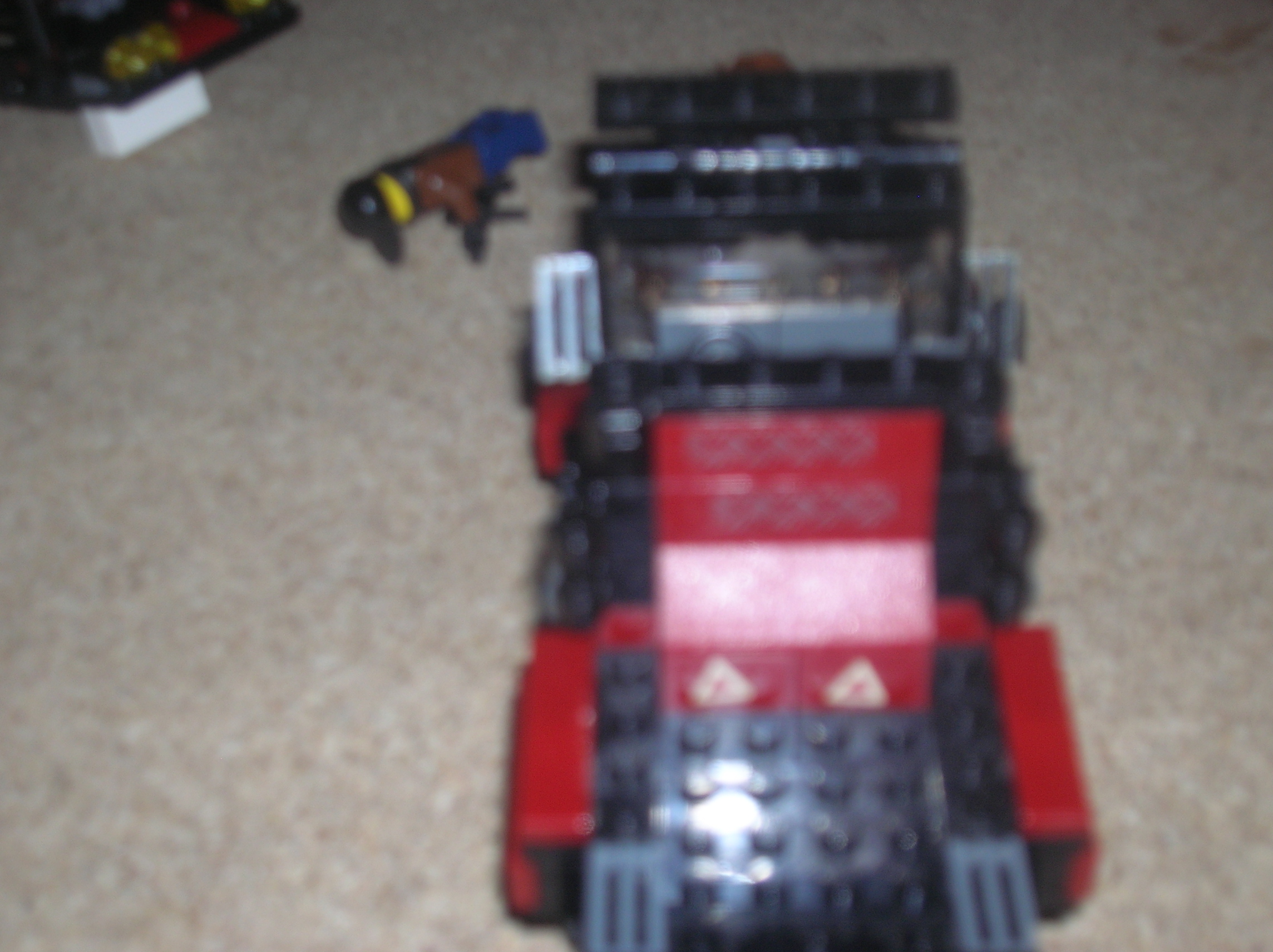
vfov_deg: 27.0
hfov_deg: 35.6
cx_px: 636
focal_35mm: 54
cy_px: 476
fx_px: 1984
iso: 50
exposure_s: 1/60.1
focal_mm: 9
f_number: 3.4
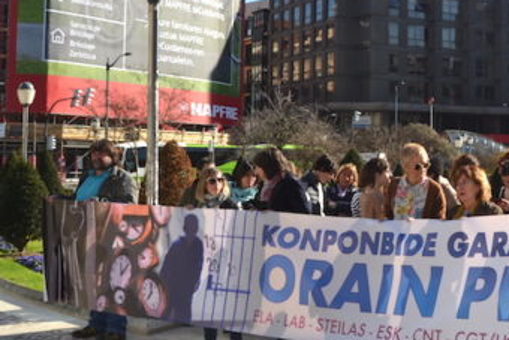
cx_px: 527
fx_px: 863
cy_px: 136
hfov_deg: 30.2
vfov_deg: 22.3
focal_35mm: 61
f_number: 8
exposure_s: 1/200
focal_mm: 18
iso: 100
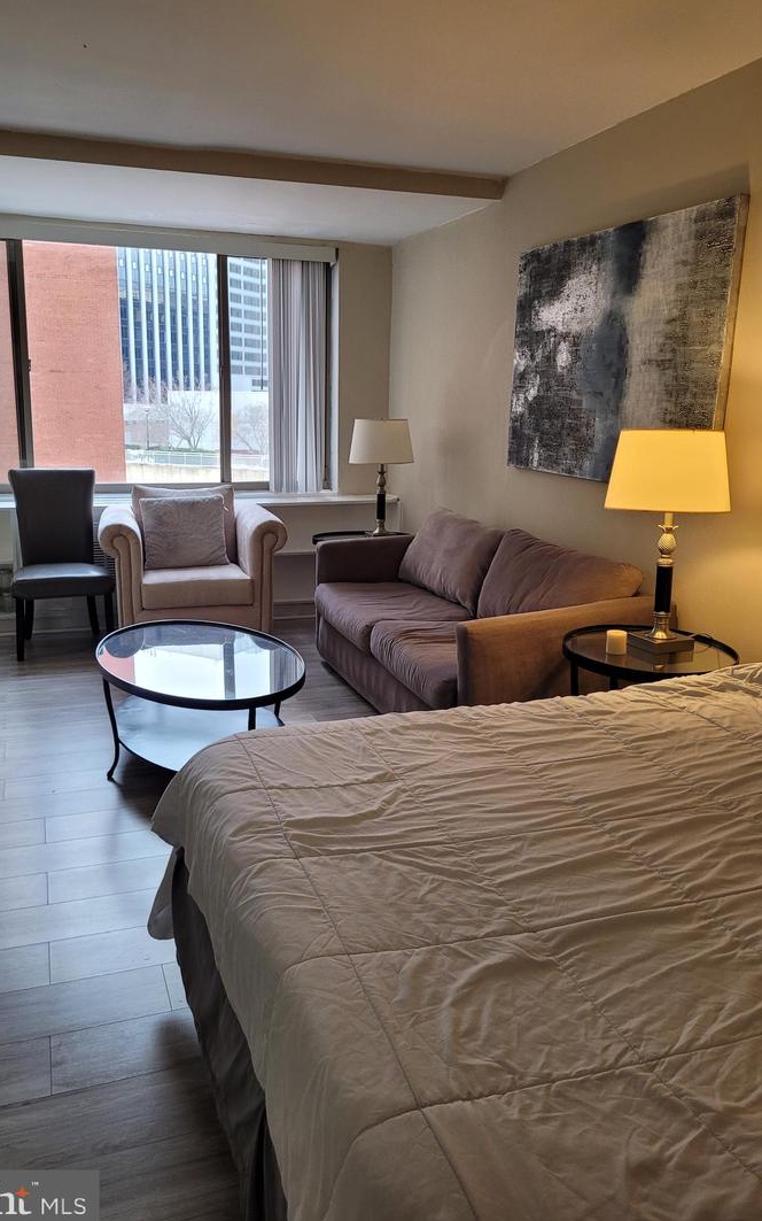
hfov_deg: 44.5
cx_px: 363
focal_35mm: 28
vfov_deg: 66.5
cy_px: 616
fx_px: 931
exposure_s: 1/120
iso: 160
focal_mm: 5.4
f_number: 1.8
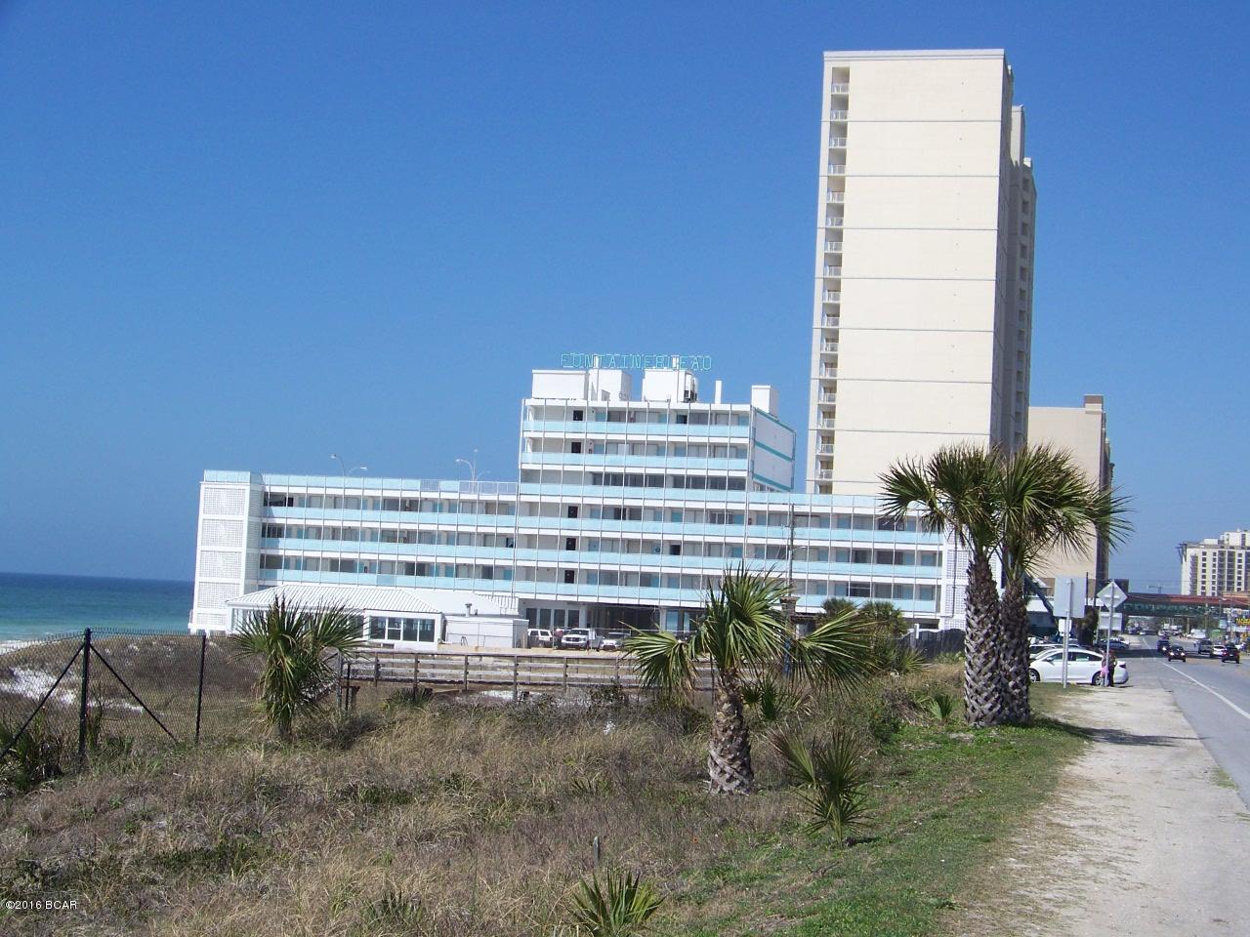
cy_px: 468
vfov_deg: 26.6
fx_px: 1986
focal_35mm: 55
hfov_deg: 34.9
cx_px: 625
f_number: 4.5
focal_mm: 9.36
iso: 64
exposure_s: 1/640
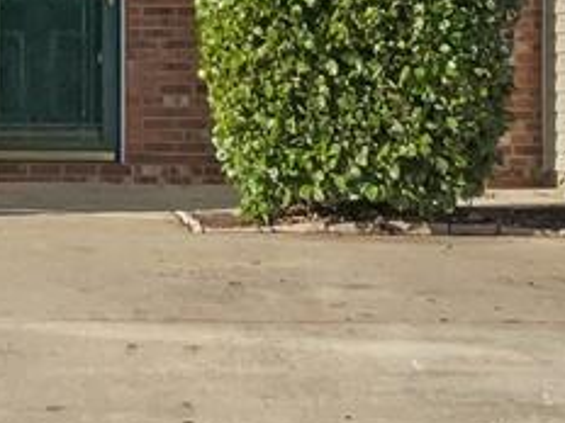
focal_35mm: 128
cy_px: -301
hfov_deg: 15.1
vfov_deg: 10.9
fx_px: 2089
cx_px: -12
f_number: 1.8
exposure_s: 1/2400
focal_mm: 3
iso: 16
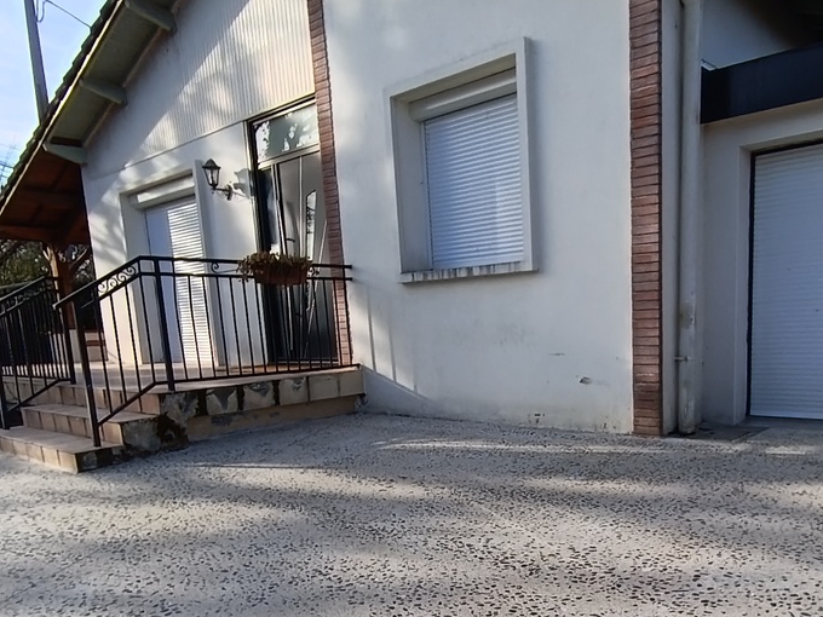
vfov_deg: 45.7
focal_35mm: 30
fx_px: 713
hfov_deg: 59.1
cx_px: 519
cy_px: 437
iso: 100
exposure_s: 1/403
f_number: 2.2
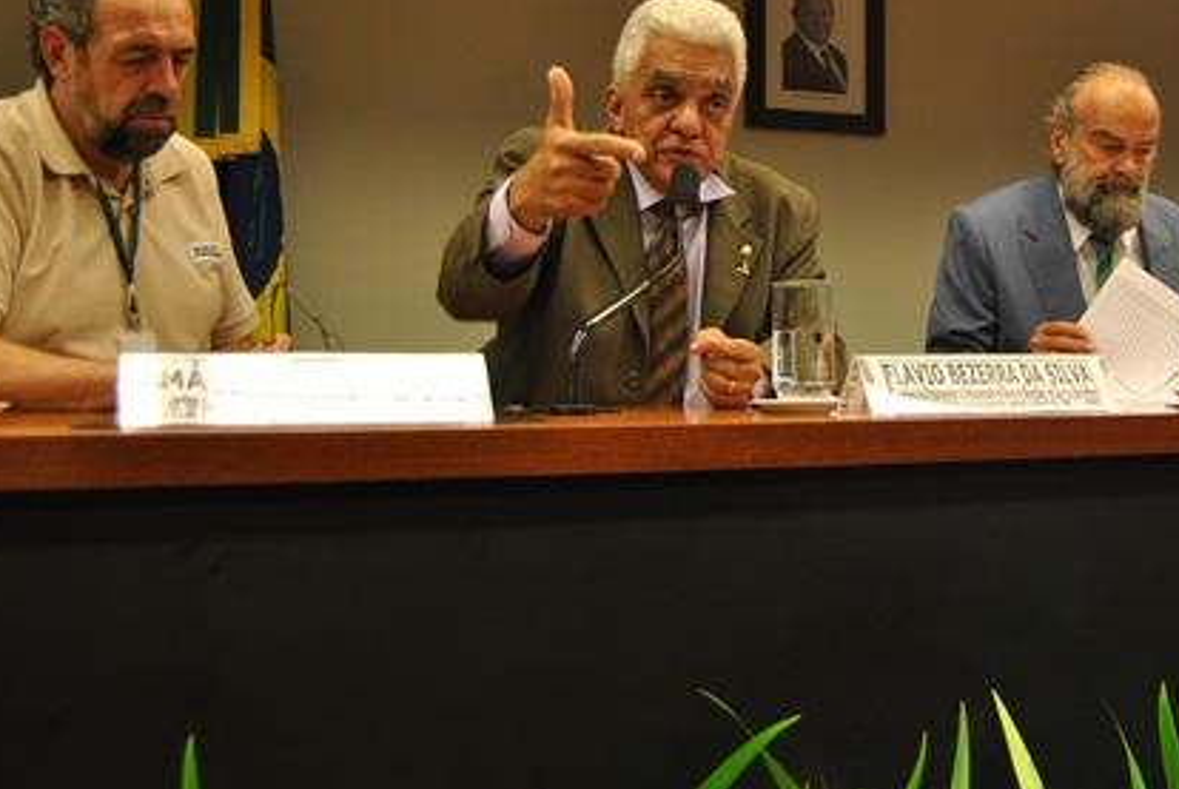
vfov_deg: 26.4
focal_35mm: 51
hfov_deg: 38.3
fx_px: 1672
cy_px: 259
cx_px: 800
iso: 200
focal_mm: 22
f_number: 3.8
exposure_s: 1/60
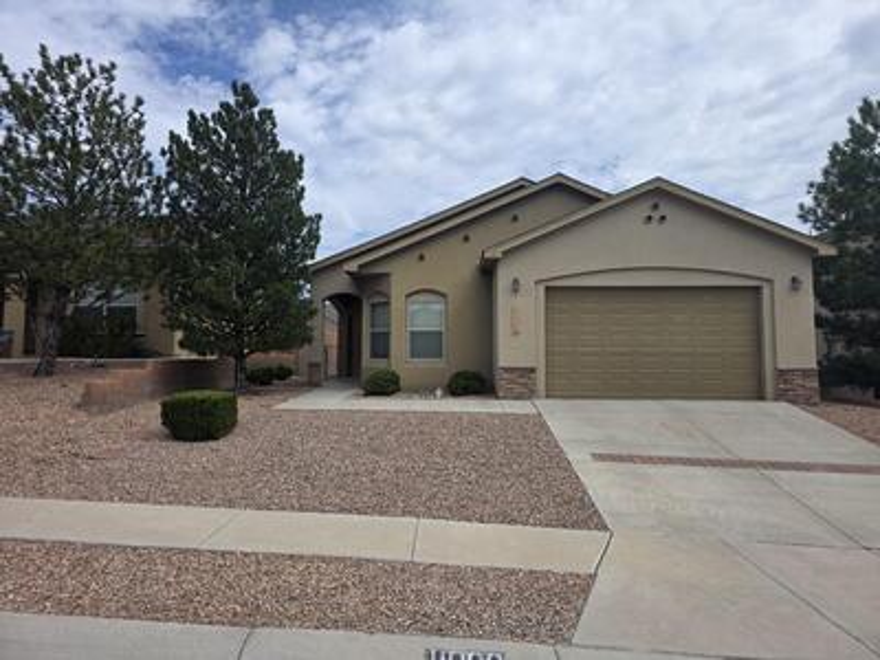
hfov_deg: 73.9
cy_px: 330
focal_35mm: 23
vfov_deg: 58.9
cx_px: 440
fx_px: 585
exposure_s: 1/7944
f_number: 1.7
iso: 64
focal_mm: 6.3
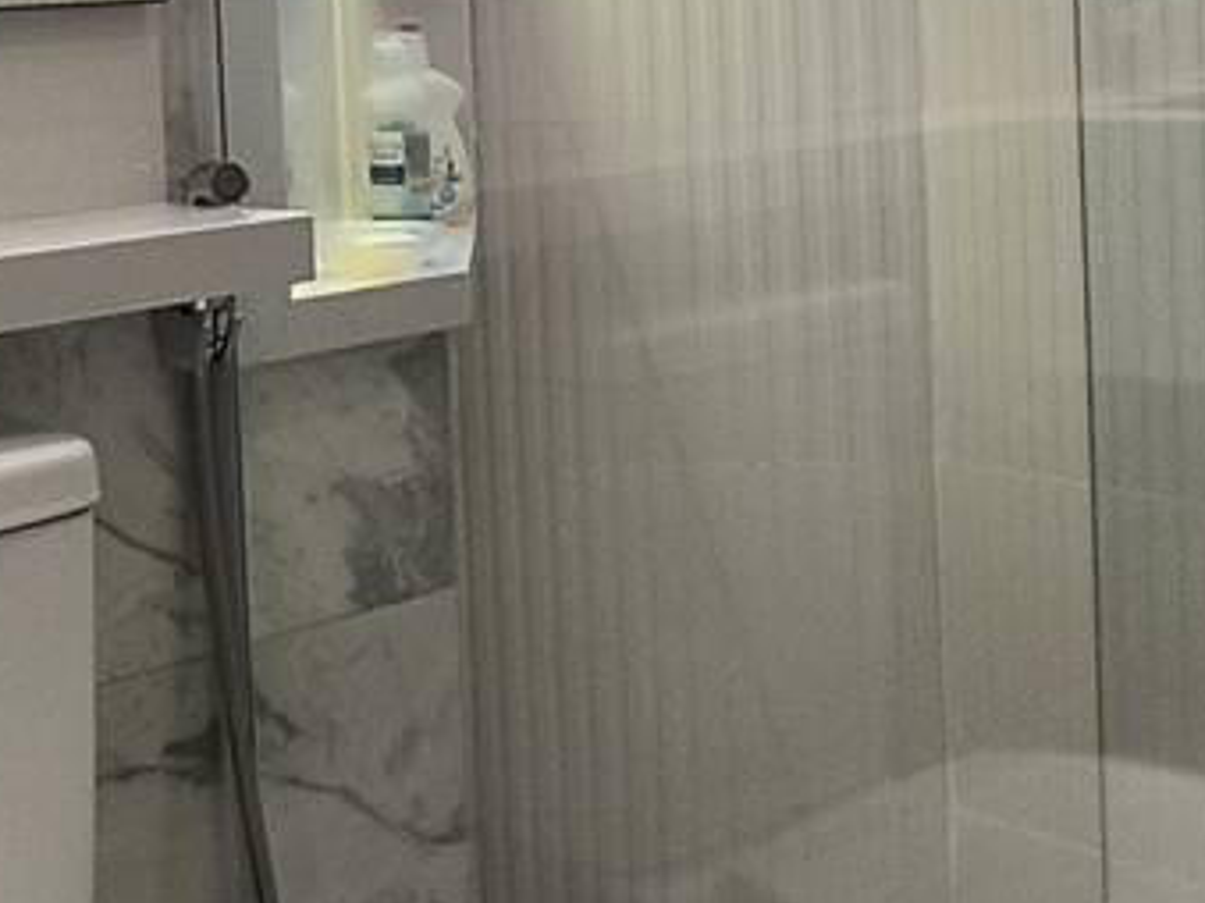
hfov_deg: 28.1
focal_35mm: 68
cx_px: 288
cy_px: -7
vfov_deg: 20.9
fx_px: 2366
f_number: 2.2
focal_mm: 1.65
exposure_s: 1/60
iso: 100
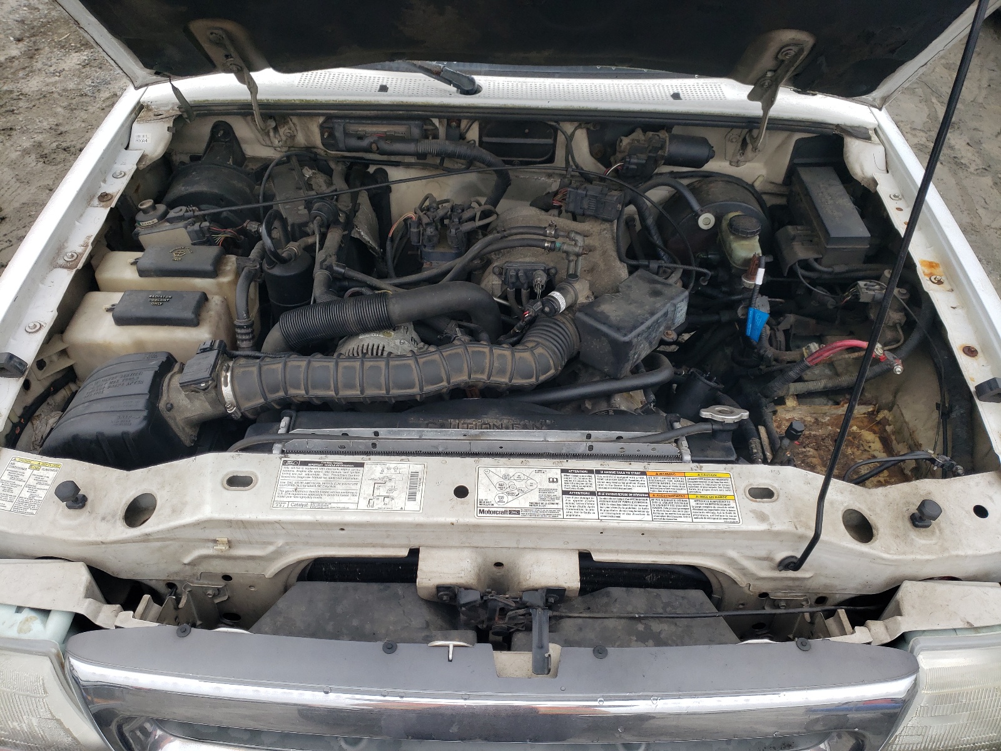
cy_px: 376
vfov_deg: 53.1
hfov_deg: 67.3
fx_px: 752
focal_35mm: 26
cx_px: 500
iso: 50
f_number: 1.5
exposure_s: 1/156
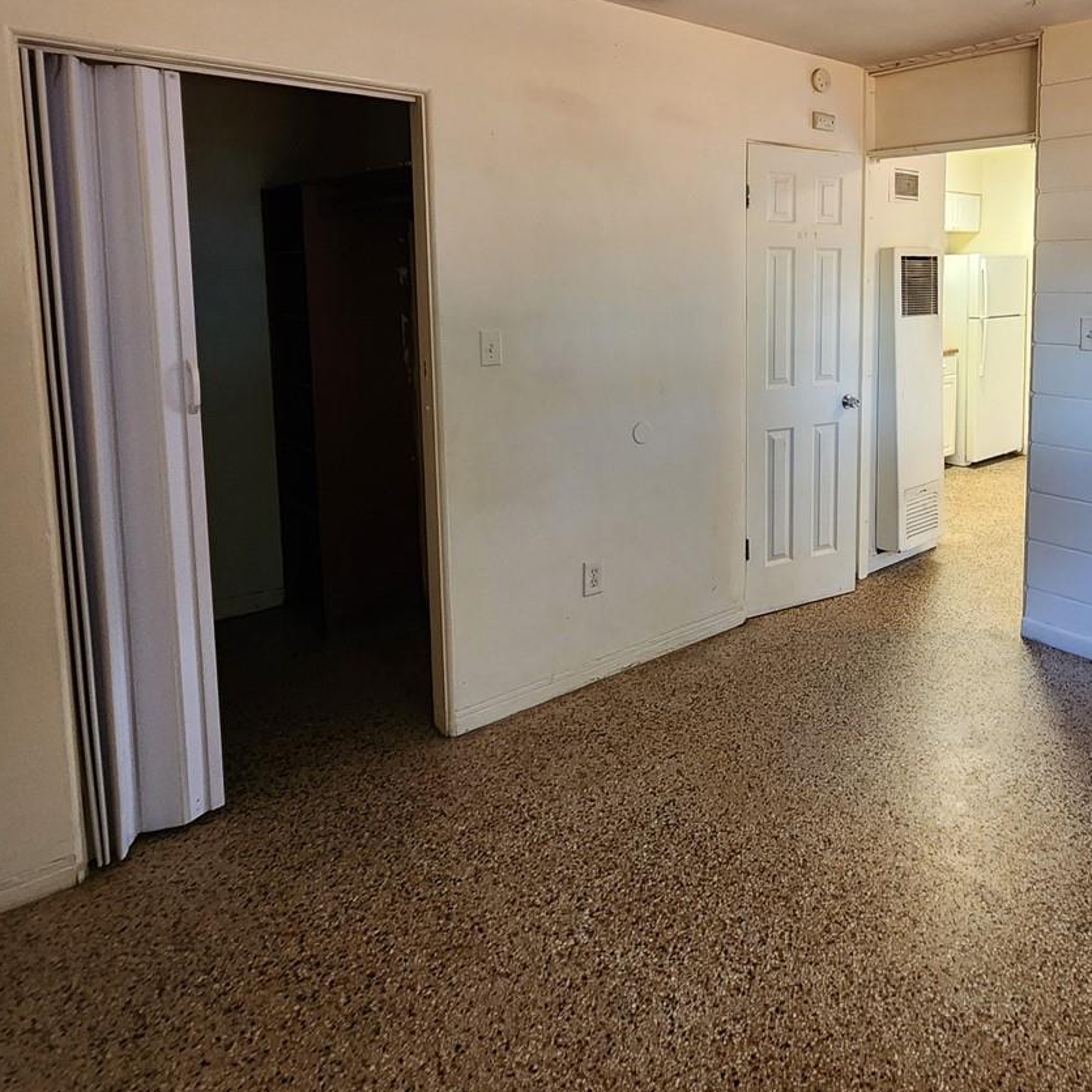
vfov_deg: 67.6
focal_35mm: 22
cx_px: 781
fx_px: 785
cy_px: 358
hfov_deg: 66.5
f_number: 2.2
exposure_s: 1/30
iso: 400
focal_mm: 2.2
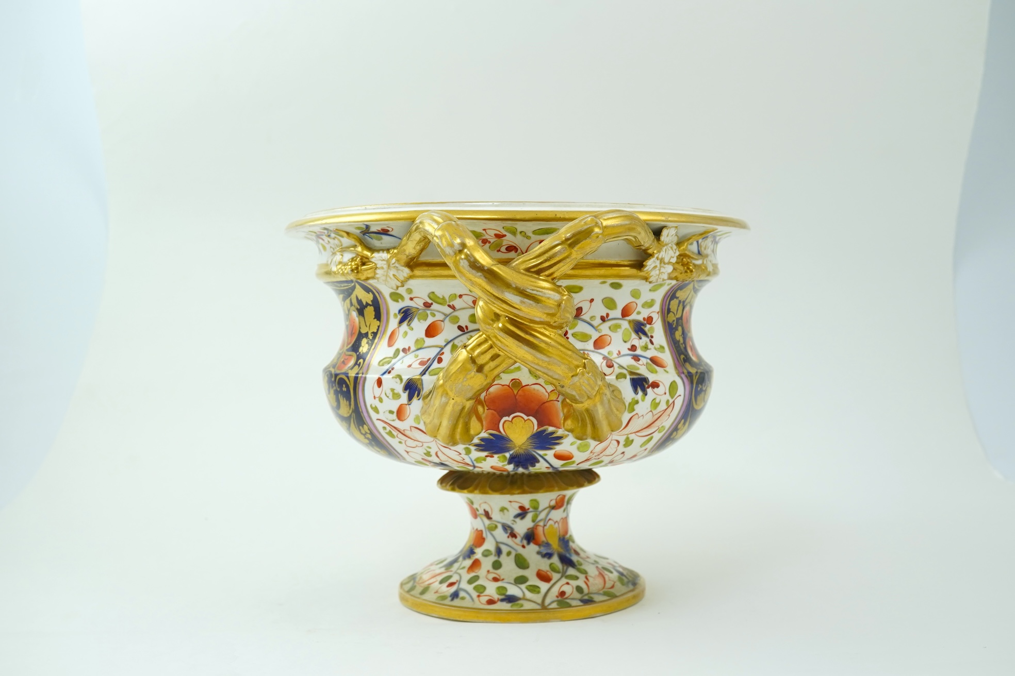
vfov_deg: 29.9
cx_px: 508
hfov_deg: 43.6
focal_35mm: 45
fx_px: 1269
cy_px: 338
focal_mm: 30
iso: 500
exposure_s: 1/50
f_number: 11
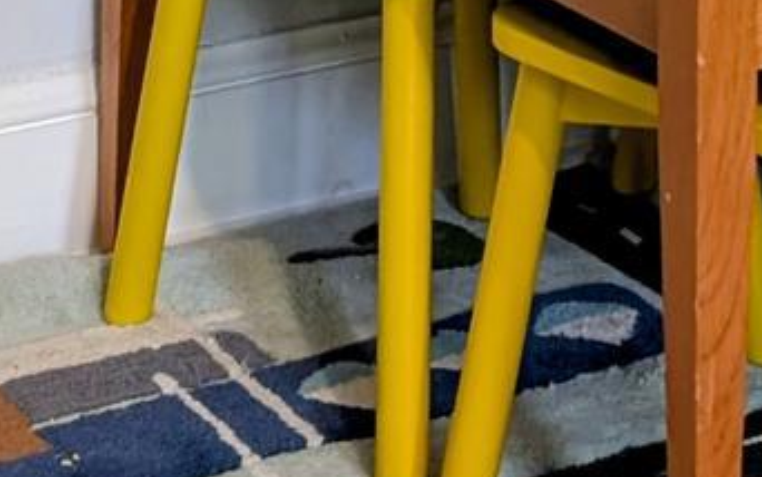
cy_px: -1094
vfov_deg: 7.3
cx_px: 472
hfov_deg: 13.7
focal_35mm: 152
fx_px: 3158
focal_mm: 6.9
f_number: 1.68
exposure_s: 1/27
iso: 423
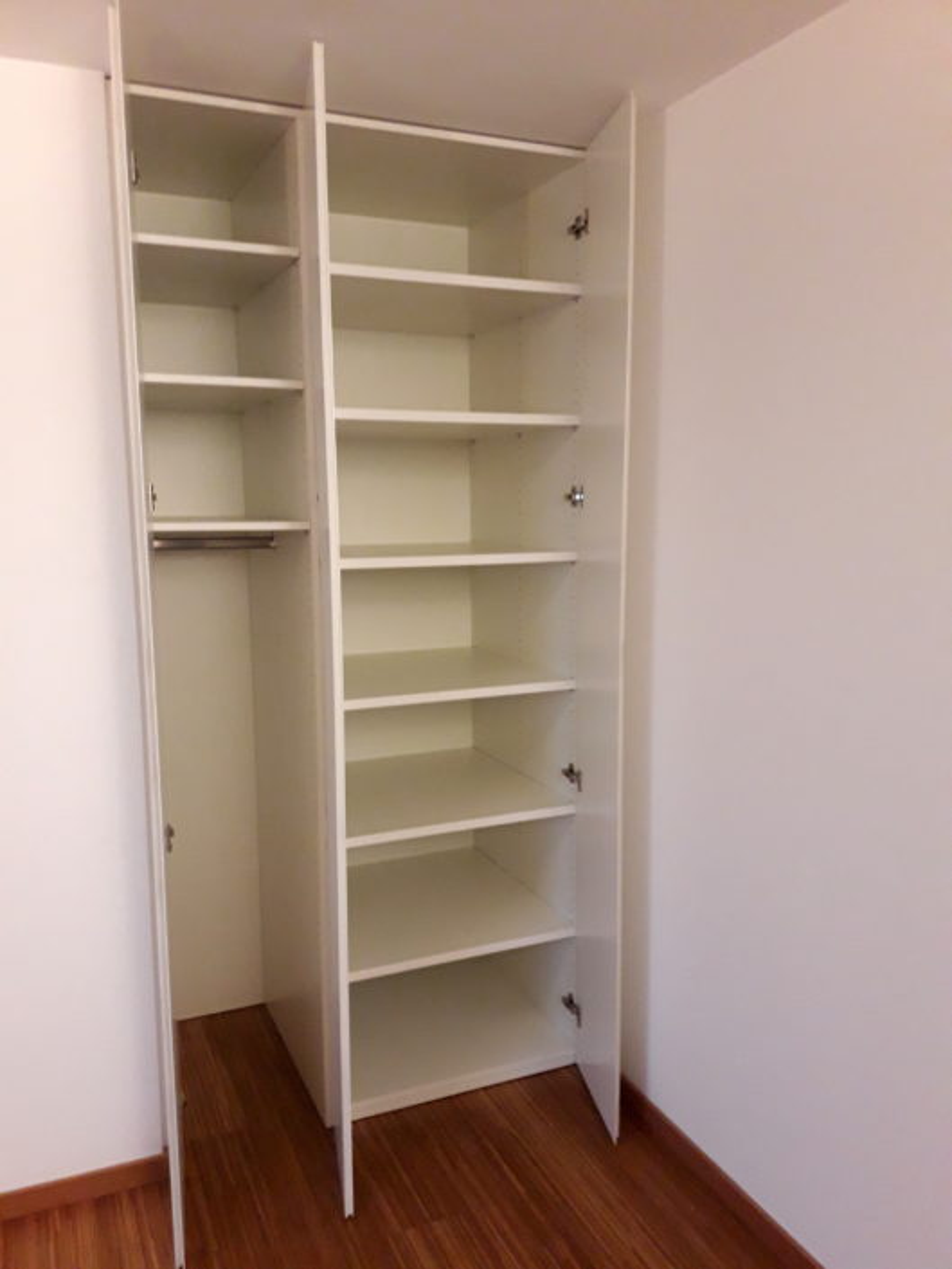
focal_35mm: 28
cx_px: 476
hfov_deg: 49.8
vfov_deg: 63.4
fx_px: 1026
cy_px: 634
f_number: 1.9
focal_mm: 3.7
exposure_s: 1/33
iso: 200
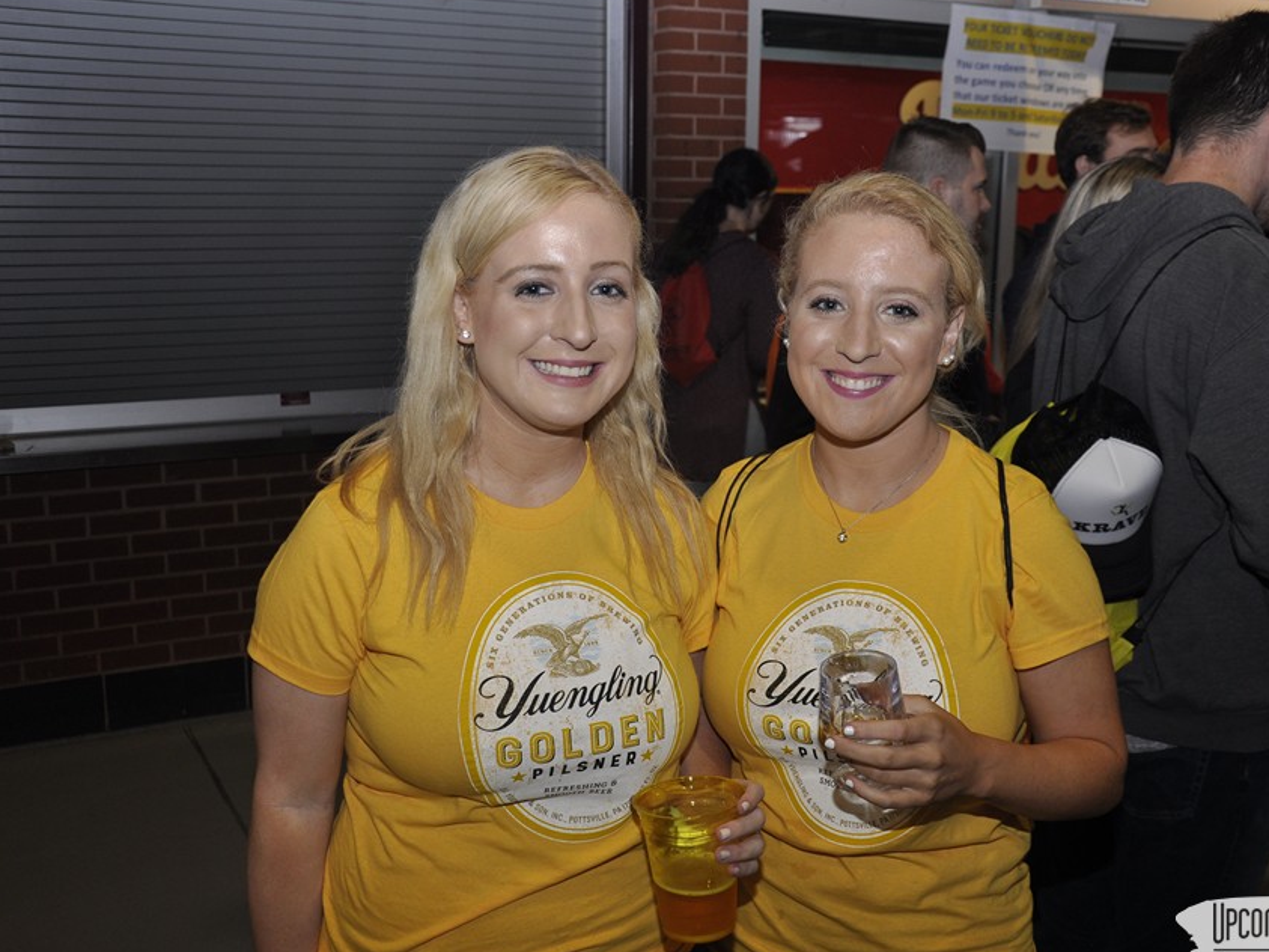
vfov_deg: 35.1
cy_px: 478
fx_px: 1503
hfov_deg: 45.8
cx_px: 677
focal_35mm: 41
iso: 400
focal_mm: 24
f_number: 5
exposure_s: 1/60
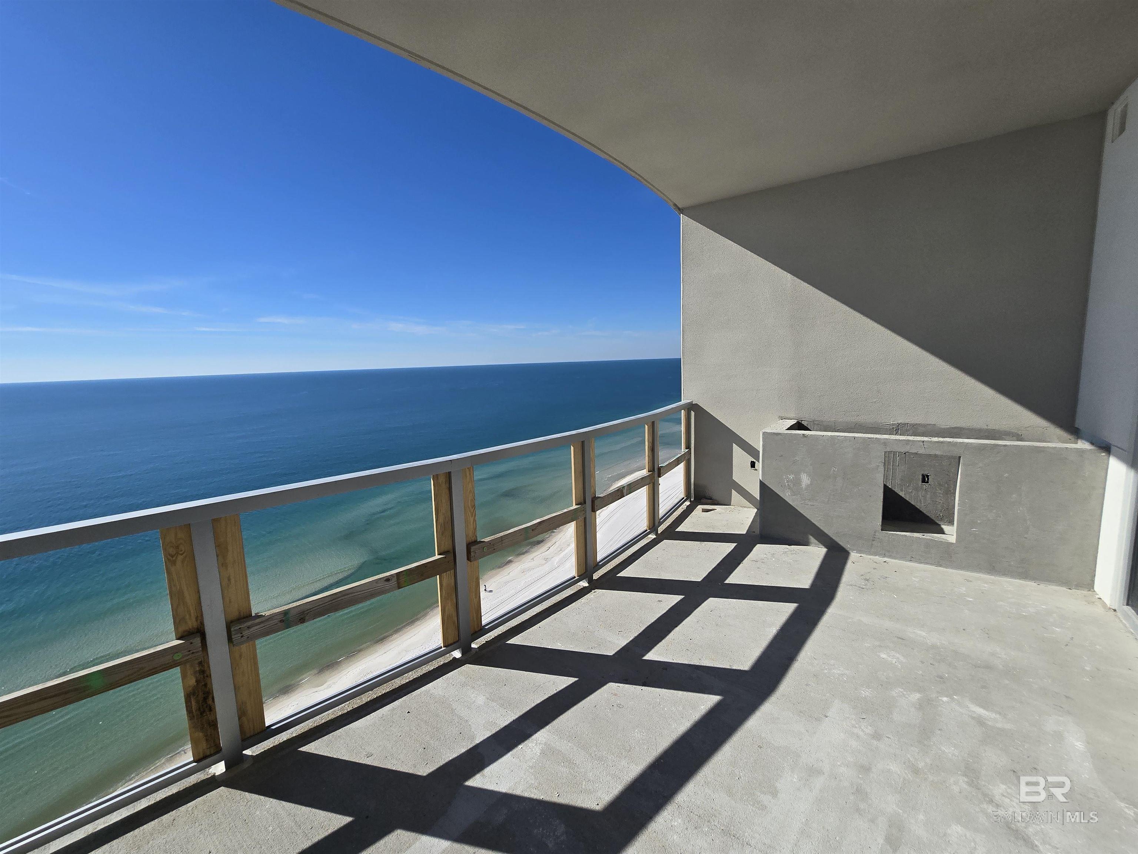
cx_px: 569
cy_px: 427
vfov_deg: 89.9
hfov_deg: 106.2
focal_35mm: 13
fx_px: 427
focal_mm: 2.2
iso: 50
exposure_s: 1/4153
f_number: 2.2
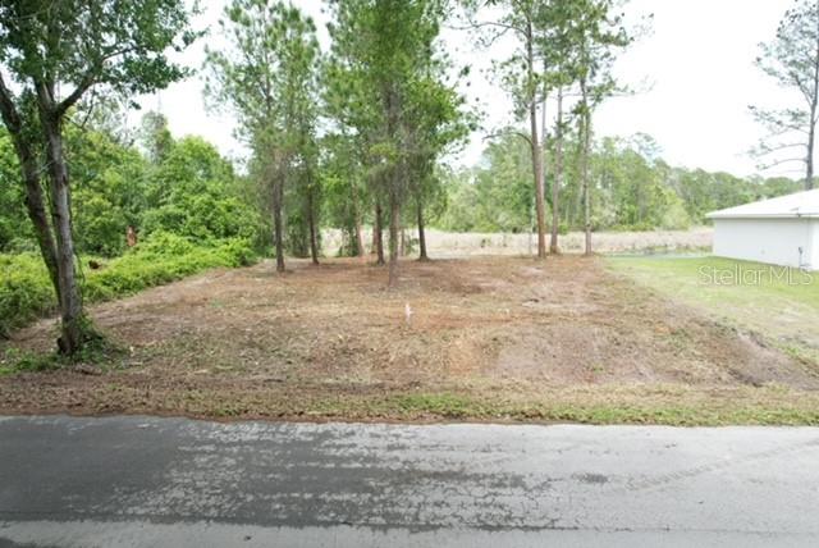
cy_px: 274
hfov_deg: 78.5
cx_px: 410
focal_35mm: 22
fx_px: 501
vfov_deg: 57.3
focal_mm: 8.38
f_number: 2.8
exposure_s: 1/725
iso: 200
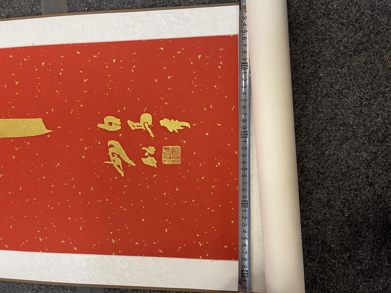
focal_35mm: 25
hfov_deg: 69.4
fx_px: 282
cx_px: 196
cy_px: 146
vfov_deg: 54.9
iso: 160
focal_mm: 5.1
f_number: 1.6
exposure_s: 1/50
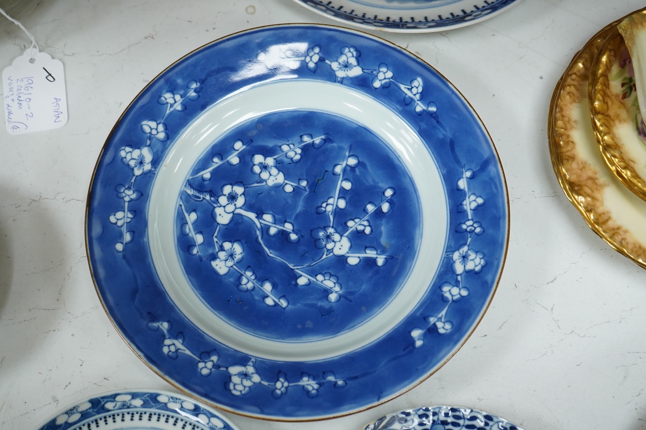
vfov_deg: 25.9
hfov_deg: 38.2
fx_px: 932
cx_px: 323
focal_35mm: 52
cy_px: 215
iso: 2500
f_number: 8
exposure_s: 1/80
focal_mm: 52
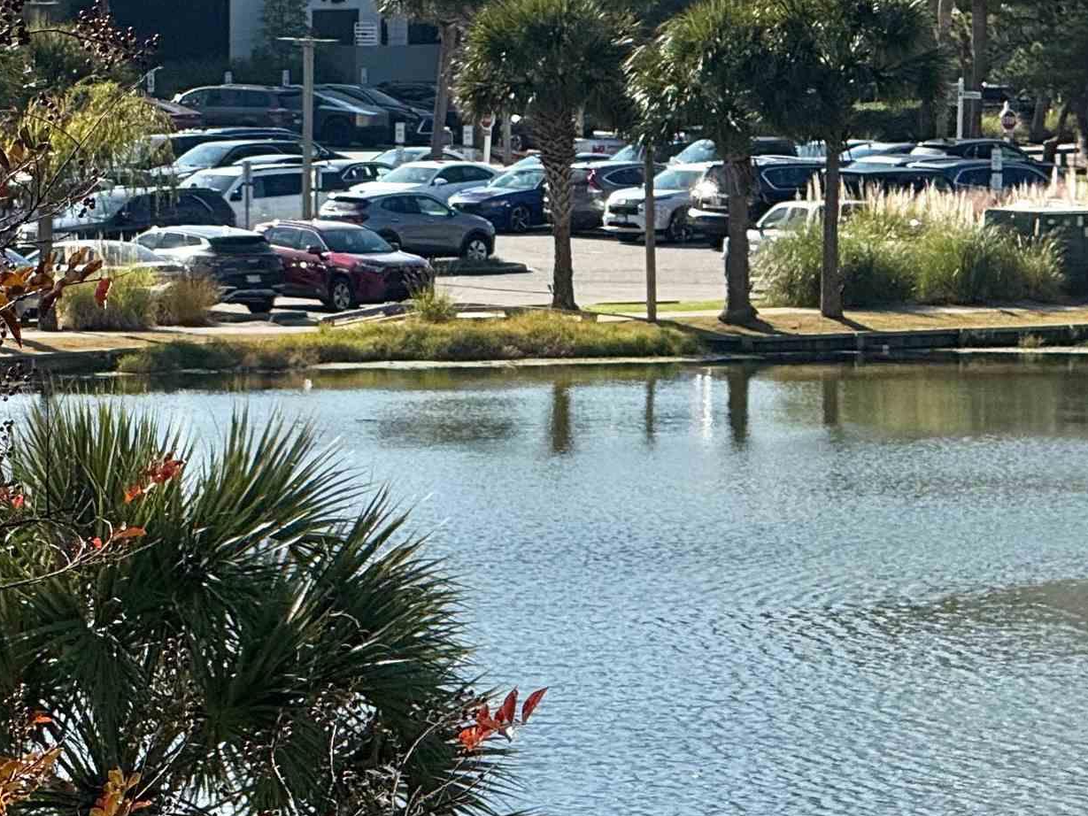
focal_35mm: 300
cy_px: 182
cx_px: -189
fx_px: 9430
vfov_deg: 5.0
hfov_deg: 6.6
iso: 50
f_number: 2.8
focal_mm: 15.66
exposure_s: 1/2817
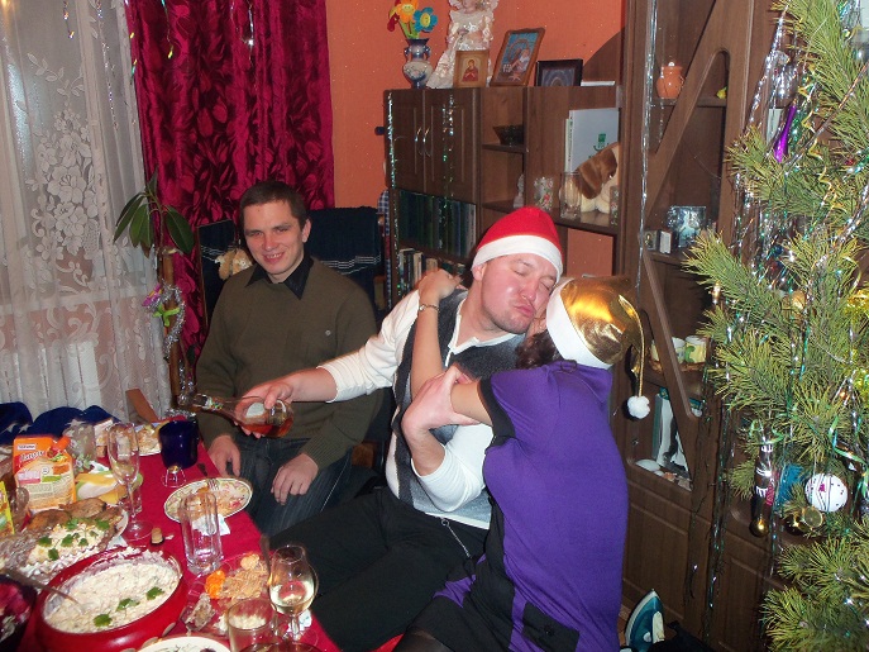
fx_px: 728
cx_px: 434
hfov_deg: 61.7
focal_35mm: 29
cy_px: 326
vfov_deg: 48.2
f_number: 3.4
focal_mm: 5.2
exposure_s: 1/30
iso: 100
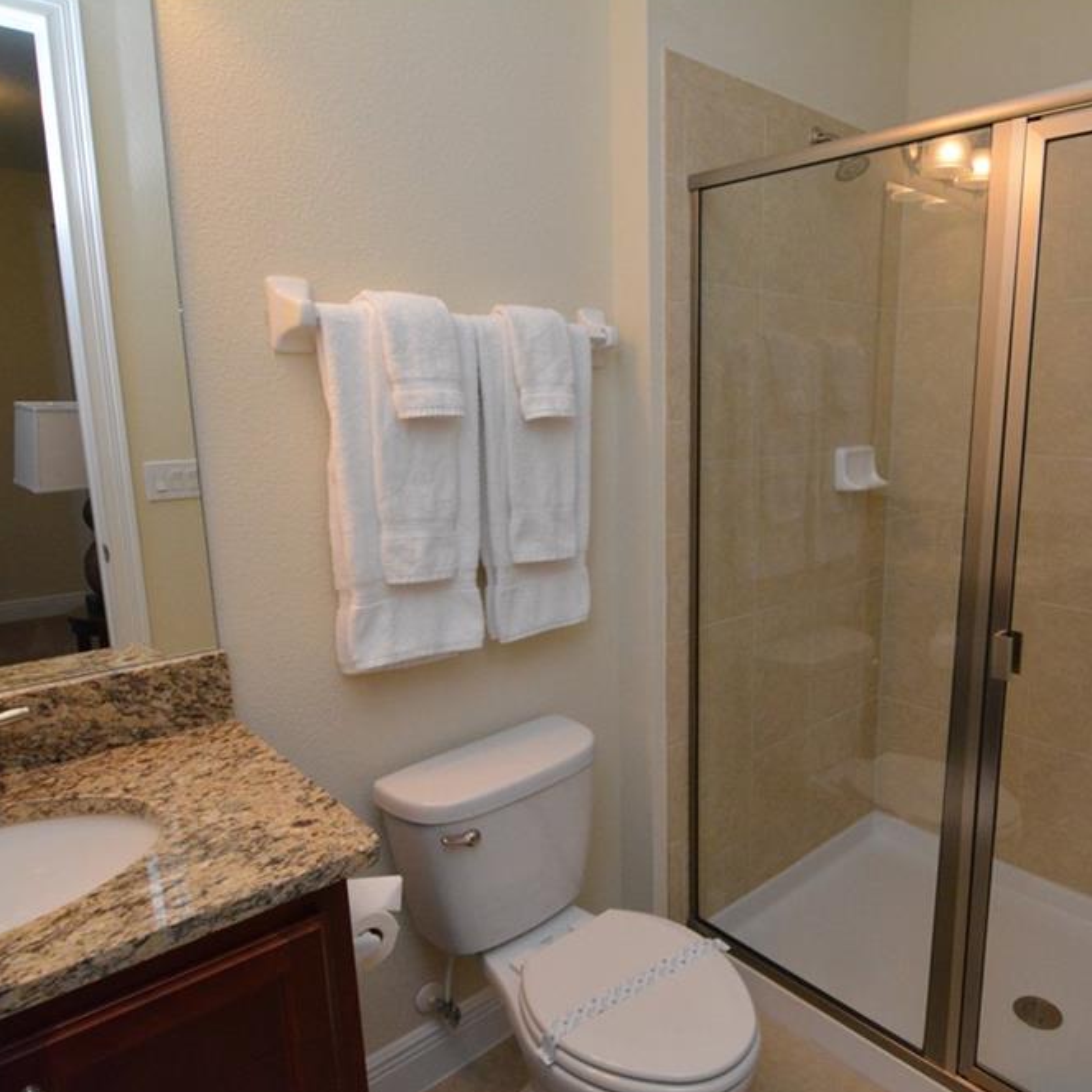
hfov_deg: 68.6
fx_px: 773
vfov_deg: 70.5
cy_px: 545
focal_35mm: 22
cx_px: 725
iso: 3200
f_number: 10
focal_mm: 11
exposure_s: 1/60
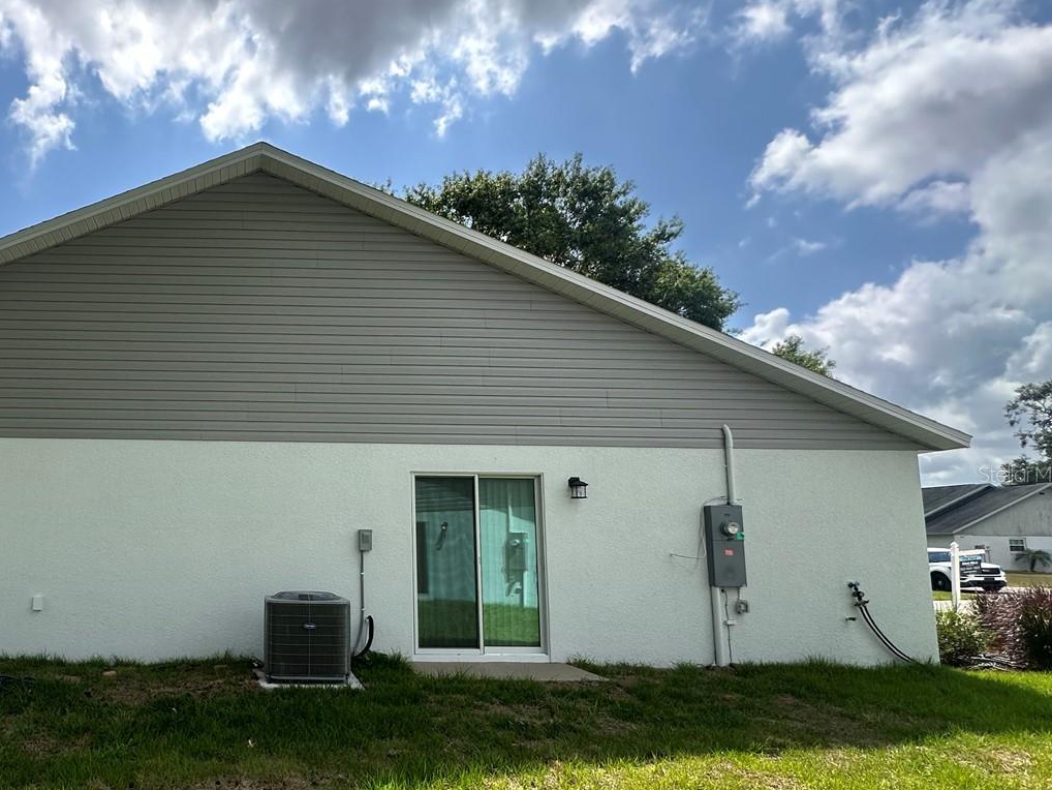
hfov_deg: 70.6
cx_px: 249
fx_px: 669
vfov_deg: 60.6
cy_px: 474
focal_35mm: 22
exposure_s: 1/1024
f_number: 2.2
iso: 40
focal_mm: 2.22
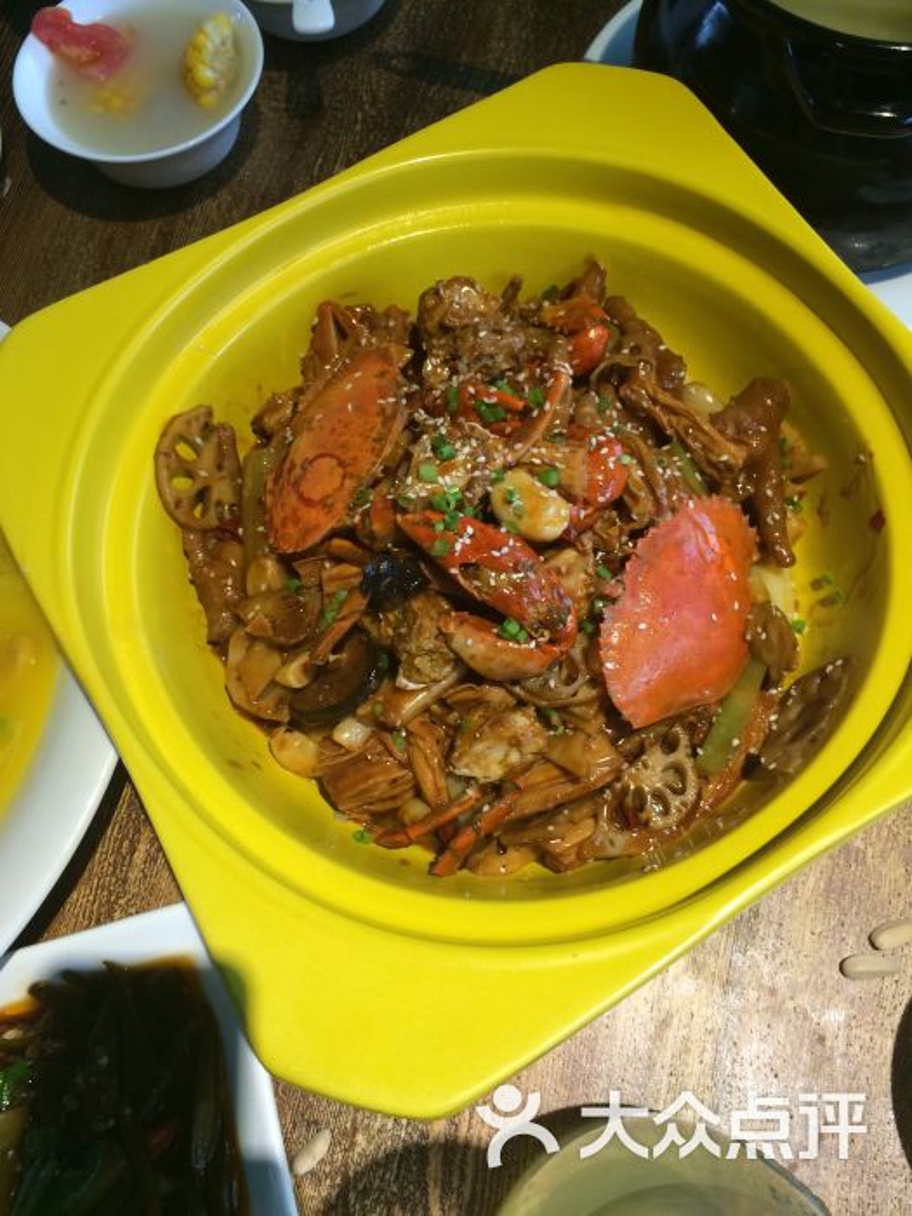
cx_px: 456
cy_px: 608
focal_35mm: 29
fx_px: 1019
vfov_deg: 61.7
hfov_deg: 48.2
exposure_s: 1/33
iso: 100
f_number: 2.2
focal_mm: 4.15
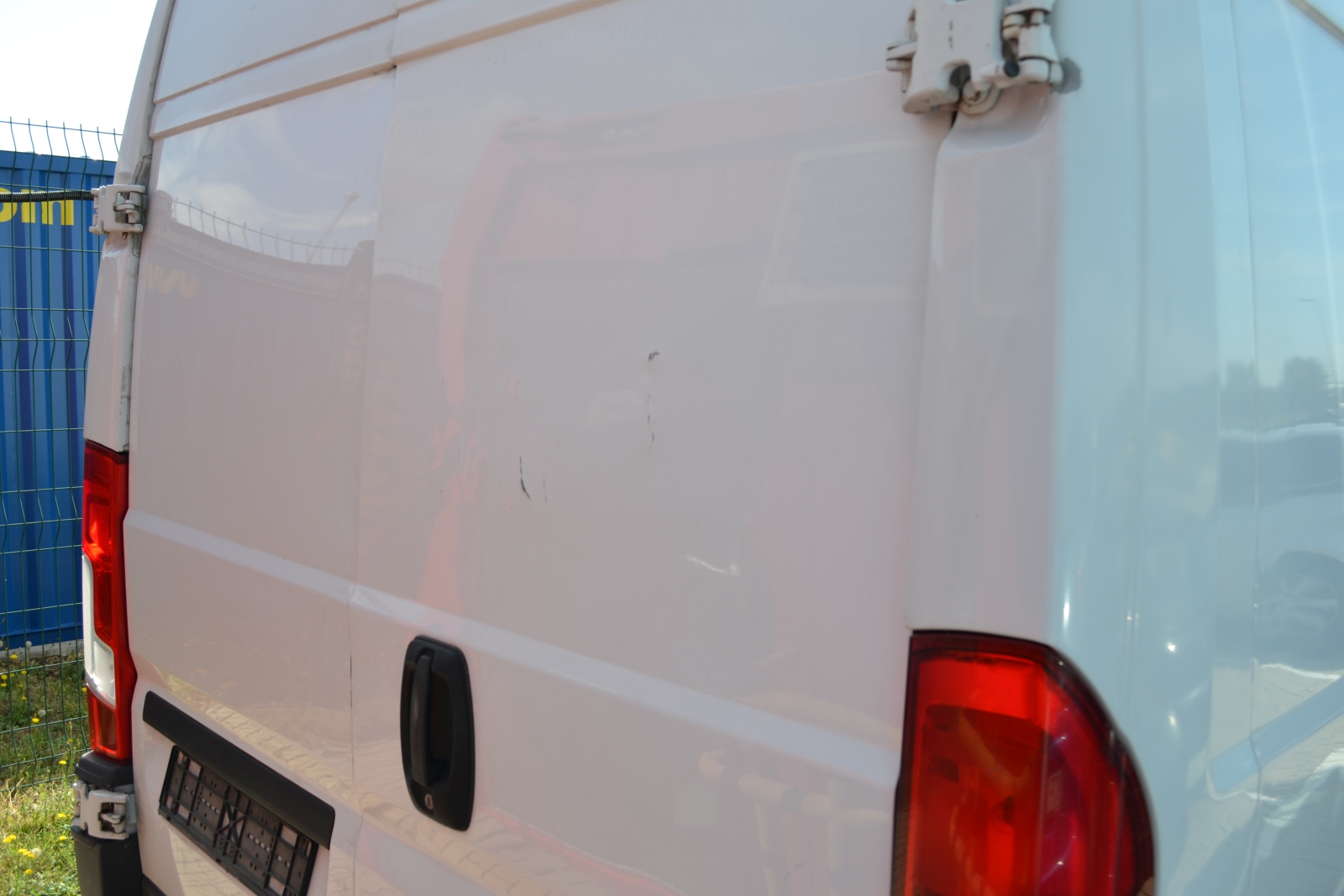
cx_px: 672
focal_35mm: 30
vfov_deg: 43.6
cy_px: 448
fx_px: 1120
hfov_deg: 61.9
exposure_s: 1/160
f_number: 6.3
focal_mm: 20
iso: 100
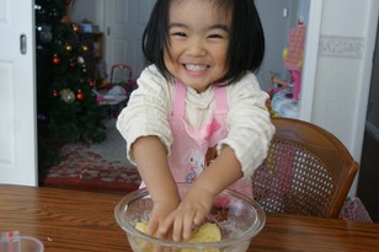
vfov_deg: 34.1
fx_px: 410
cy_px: 105
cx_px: 207
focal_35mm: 39
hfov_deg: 49.5
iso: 200
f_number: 4.5
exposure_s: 1/40
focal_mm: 20
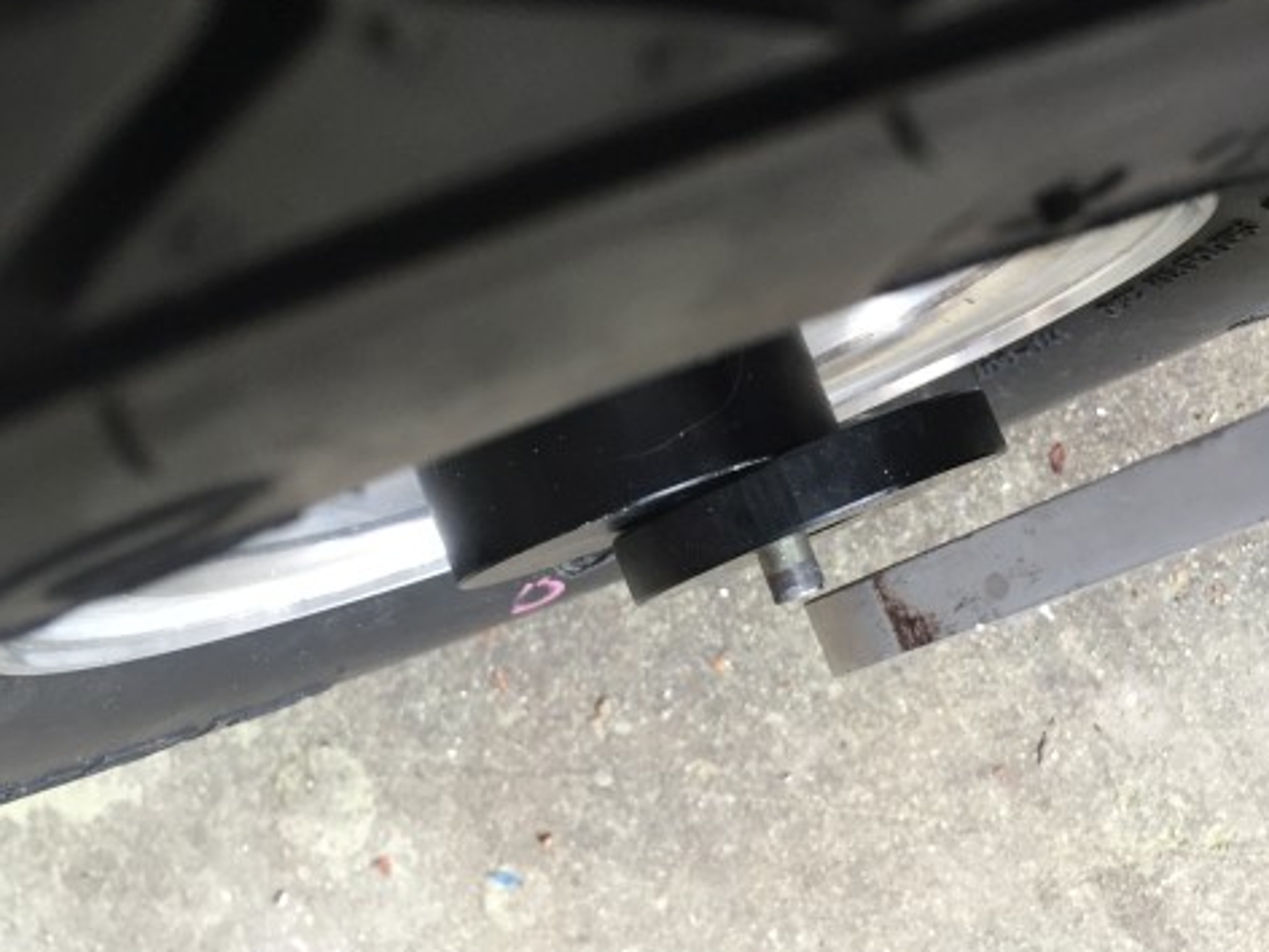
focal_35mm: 43
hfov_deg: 43.6
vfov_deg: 33.6
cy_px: 450
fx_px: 1576
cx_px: 761
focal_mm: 4.15
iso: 80
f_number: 2.2
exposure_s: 1/30
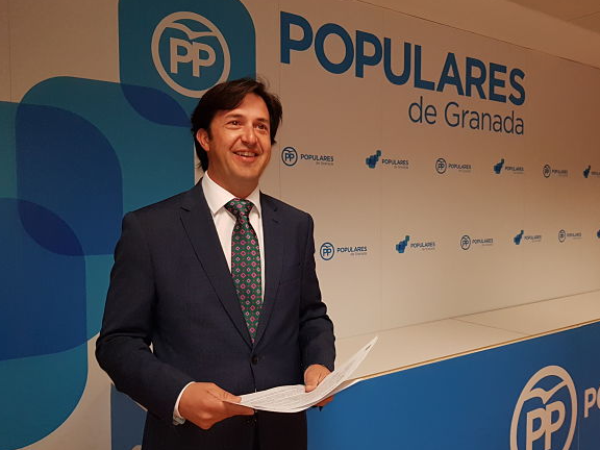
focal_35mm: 30
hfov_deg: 59.8
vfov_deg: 46.8
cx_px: 337
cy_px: 238
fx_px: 520
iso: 320
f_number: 1.7
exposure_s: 1/195
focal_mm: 4.2
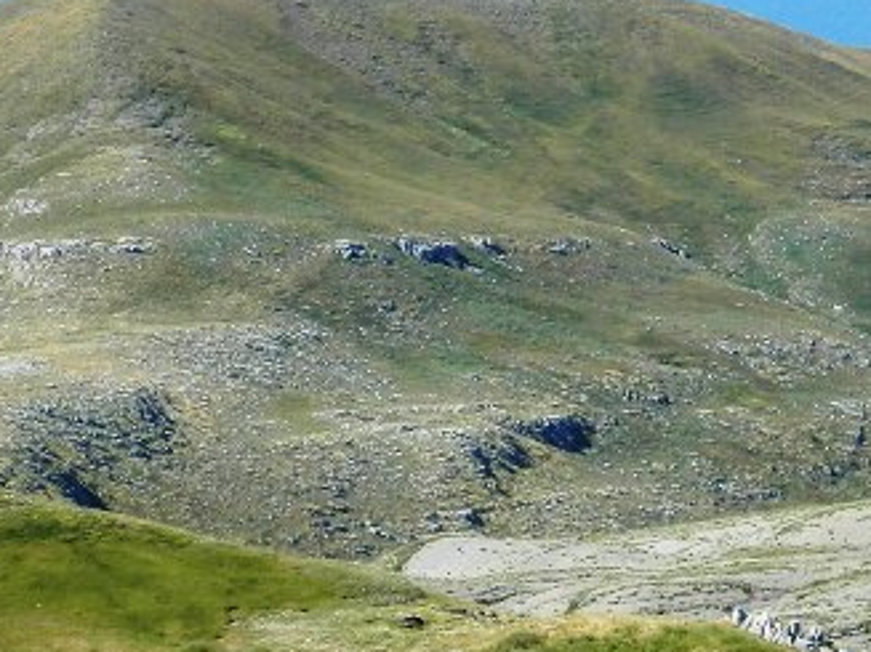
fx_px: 8803
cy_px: 543
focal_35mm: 350
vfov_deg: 4.2
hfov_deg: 5.7
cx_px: 416
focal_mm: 18.6
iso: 80
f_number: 4.5
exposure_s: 1/400
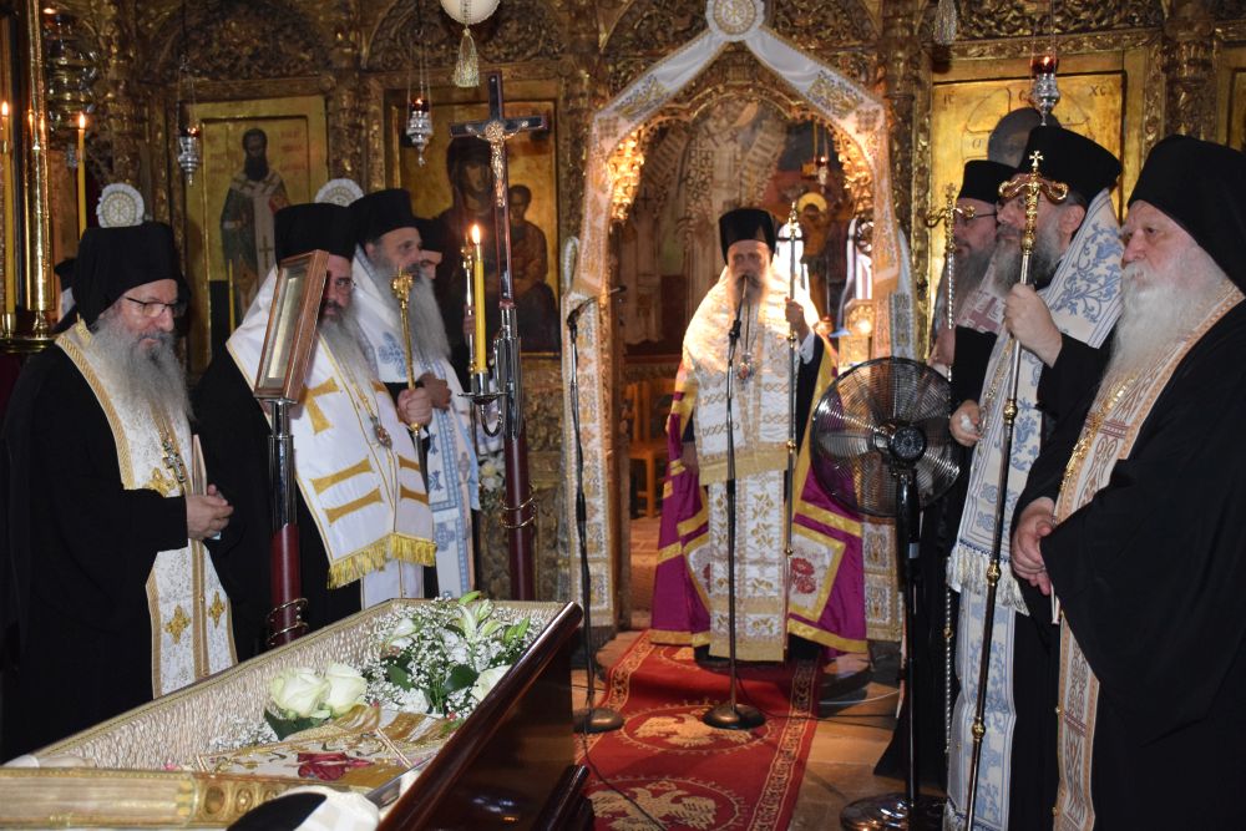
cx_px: 623
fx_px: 1402
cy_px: 416
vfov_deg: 33.0
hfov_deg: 47.9
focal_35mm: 40
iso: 3200
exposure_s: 1/60
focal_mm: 27
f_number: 4
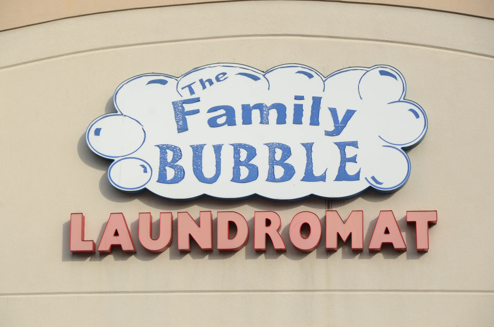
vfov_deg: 8.7
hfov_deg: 13.1
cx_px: 247
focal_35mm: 158
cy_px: 164
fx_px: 2157
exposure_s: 1/1000
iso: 400
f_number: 8
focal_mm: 105
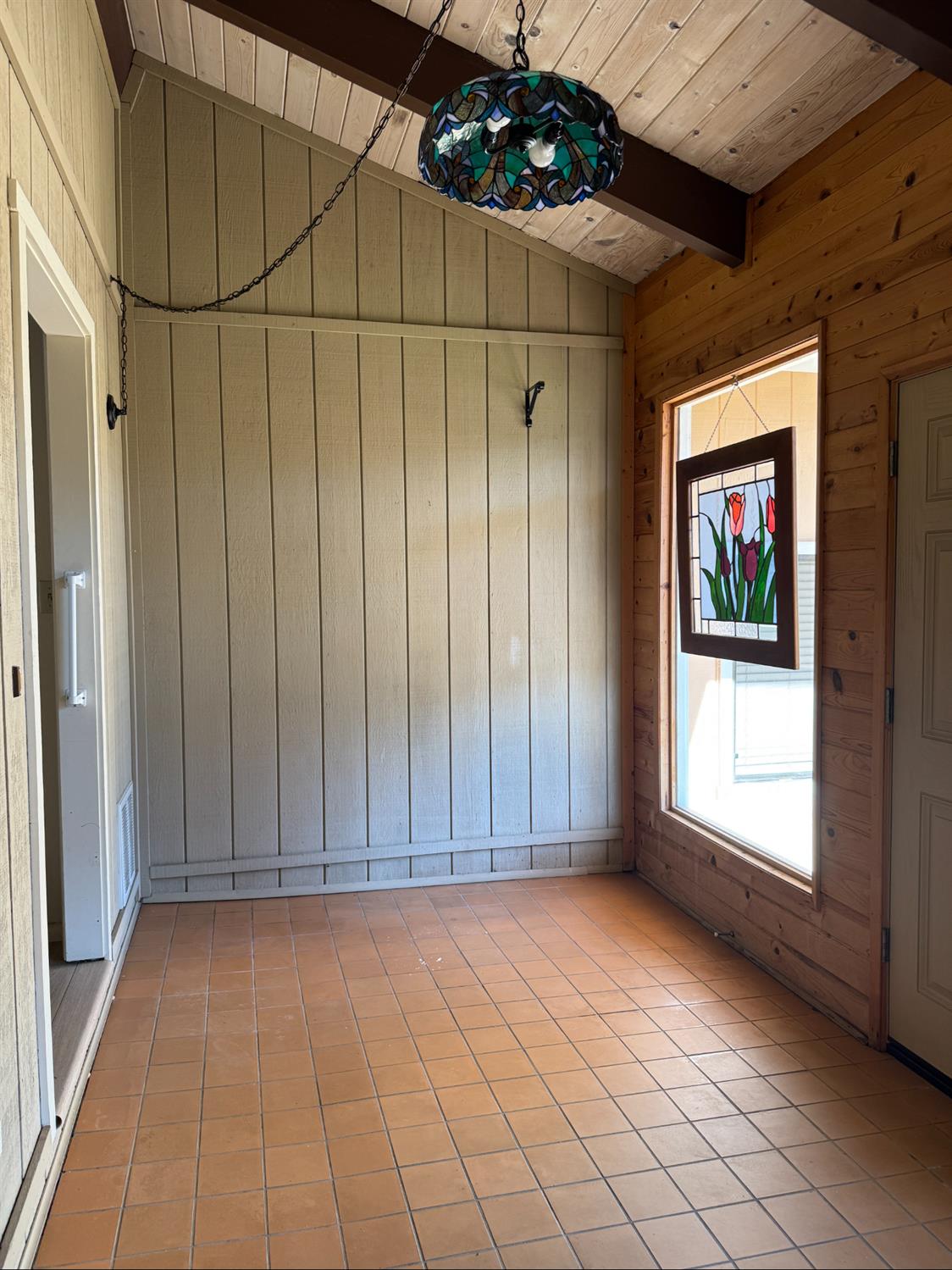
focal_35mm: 24
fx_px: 880
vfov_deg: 71.6
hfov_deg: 56.8
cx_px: 476
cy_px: 635
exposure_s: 1/121
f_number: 1.78
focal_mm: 6.76
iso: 100
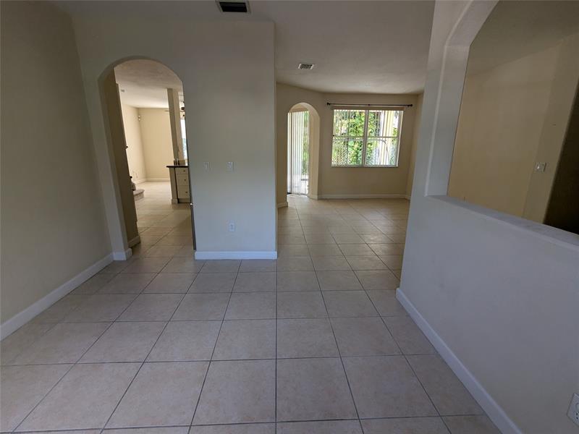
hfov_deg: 94.5
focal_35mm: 16
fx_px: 268
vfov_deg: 78.1
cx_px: 290
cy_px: 217
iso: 62
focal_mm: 2.35
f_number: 2.2
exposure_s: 1/60
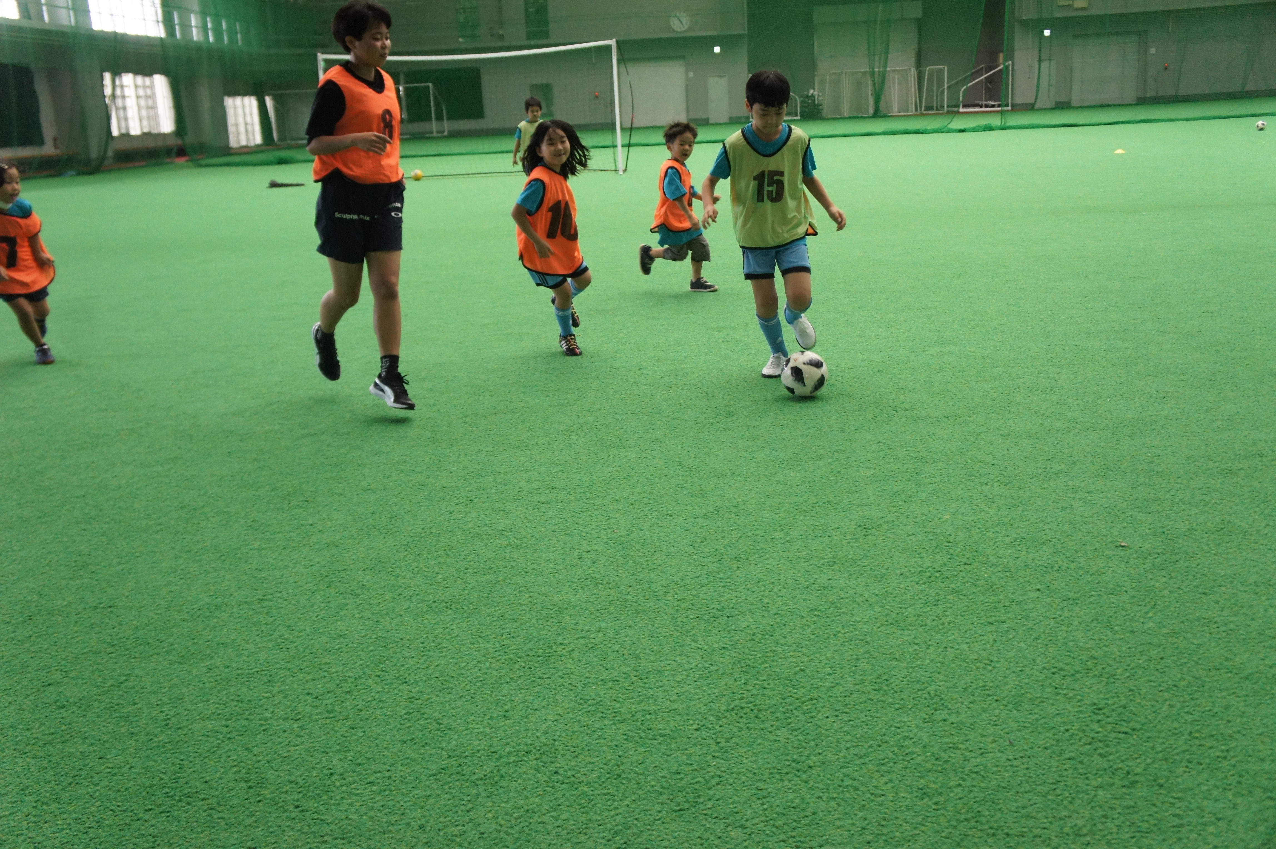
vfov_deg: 36.8
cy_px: 424
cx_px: 638
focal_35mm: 36
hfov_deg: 53.2
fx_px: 1275
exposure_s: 1/200
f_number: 4
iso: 1600
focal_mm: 24
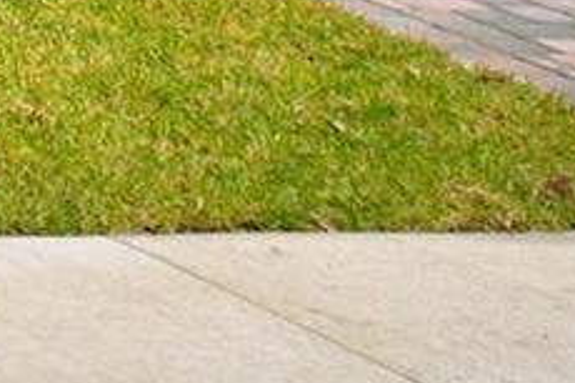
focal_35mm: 146
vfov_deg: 8.5
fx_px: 2330
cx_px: -1192
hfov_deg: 10.1
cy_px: -546
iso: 100
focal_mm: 14
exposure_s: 1/1250
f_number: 5
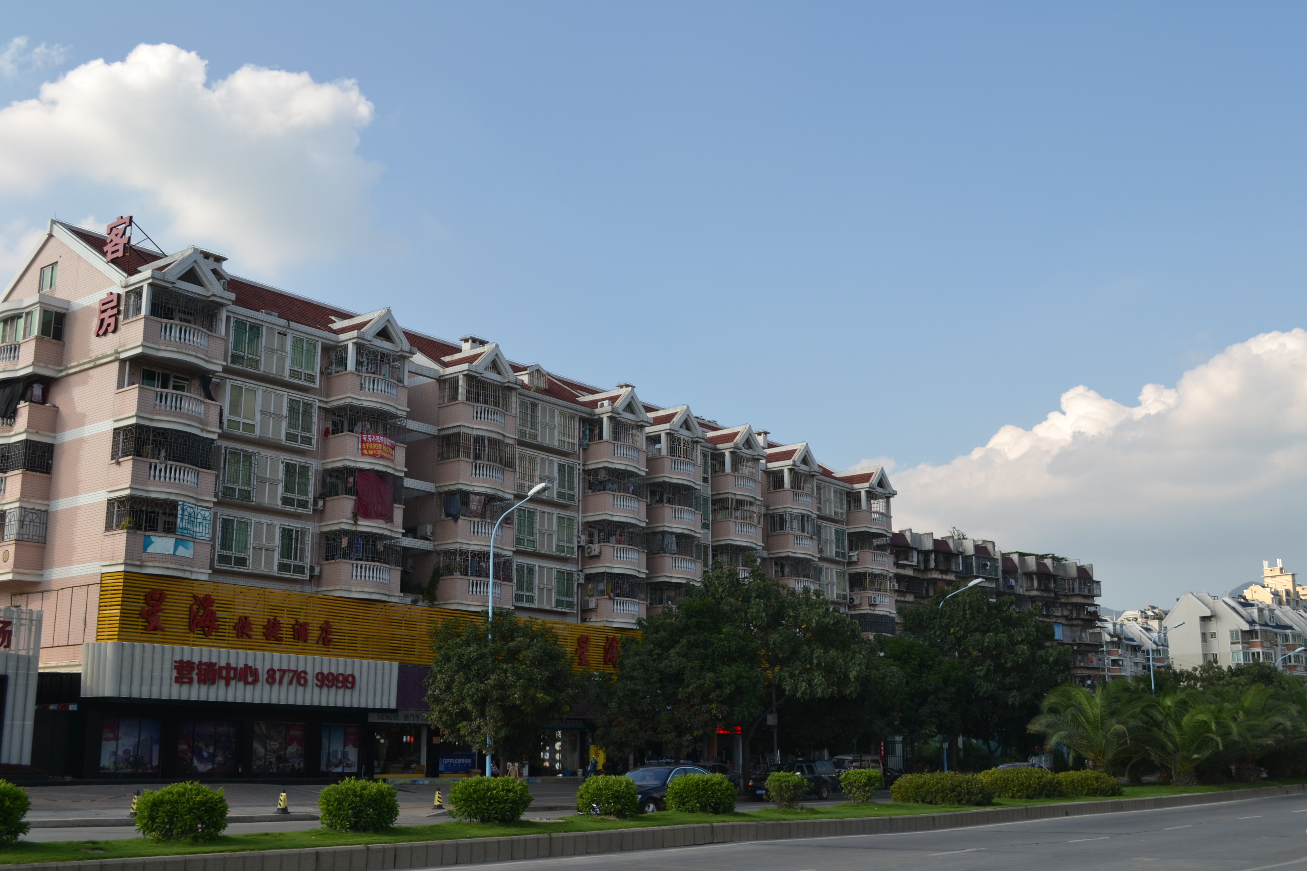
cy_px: 436
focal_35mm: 36
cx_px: 654
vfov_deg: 36.9
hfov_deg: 53.1
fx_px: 1307
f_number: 8
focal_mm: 24
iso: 100
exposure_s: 1/200
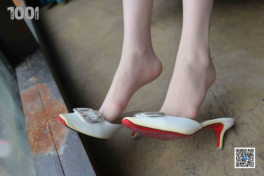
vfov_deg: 37.9
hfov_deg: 54.4
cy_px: 88
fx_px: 257
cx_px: 132
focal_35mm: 35
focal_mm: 35
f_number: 4.5
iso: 800
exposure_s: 1/250
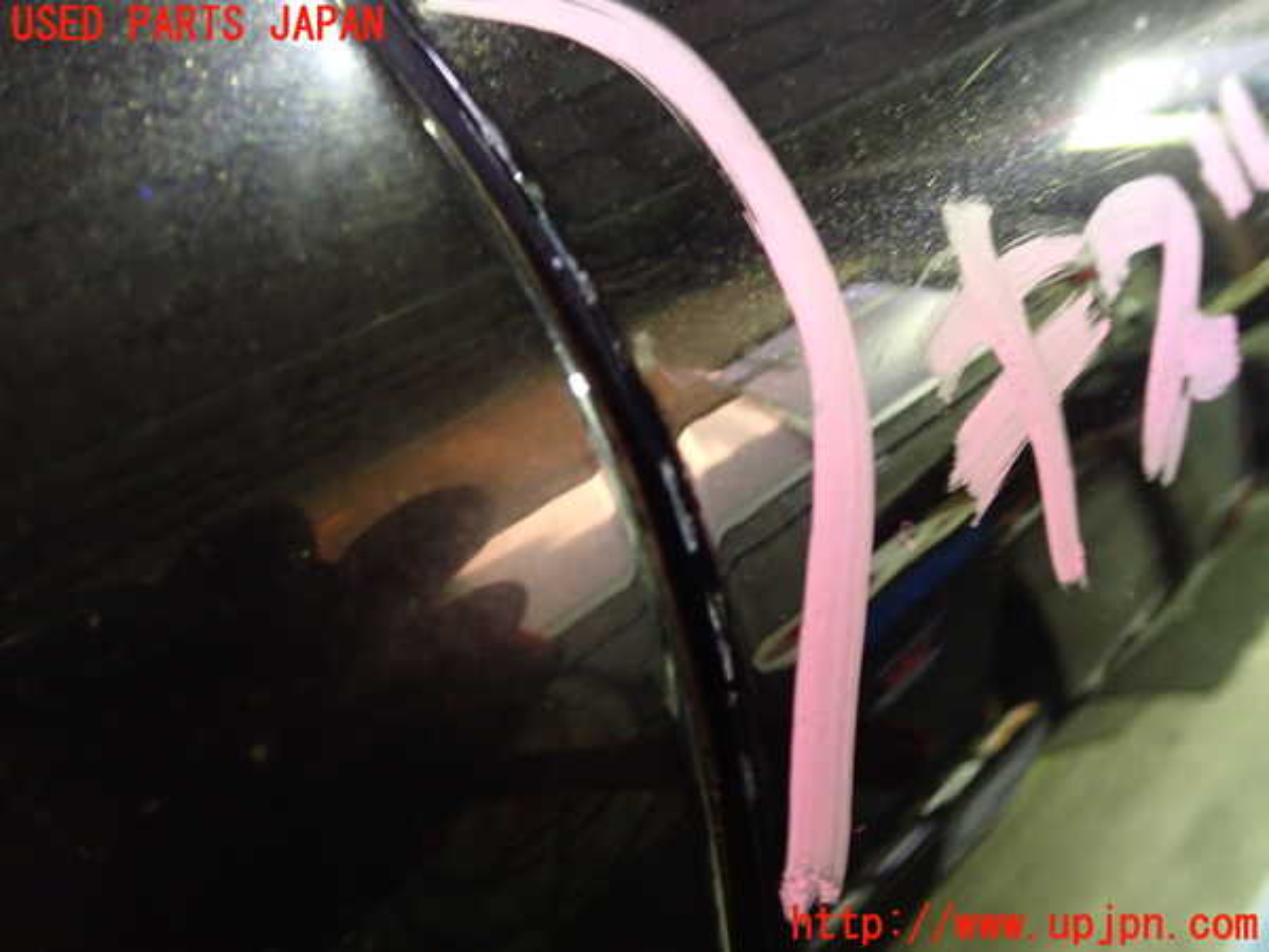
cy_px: 476
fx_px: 1100
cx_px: 634
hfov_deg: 60.0
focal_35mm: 30
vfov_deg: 46.8
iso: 800
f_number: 2.3
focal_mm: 5.4
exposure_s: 1/10
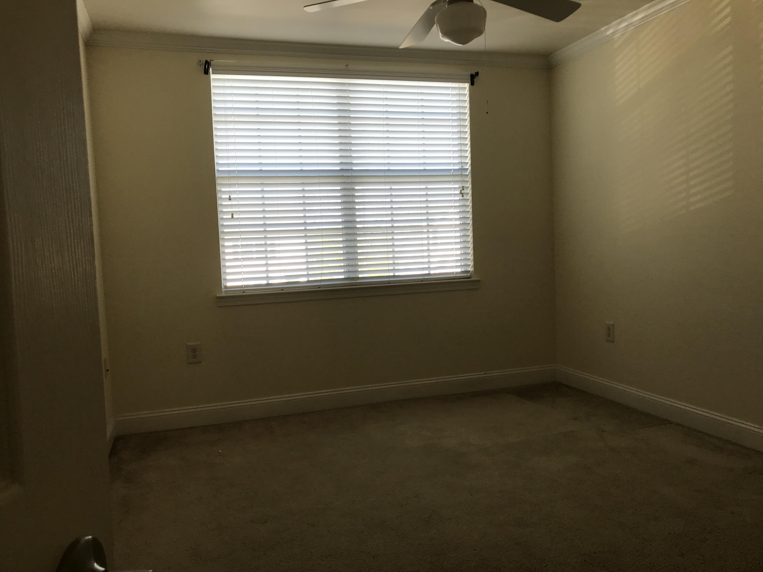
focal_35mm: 28
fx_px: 617
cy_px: 286
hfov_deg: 63.4
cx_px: 382
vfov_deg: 49.7
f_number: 1.8
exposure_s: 1/120
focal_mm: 3.99
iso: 25
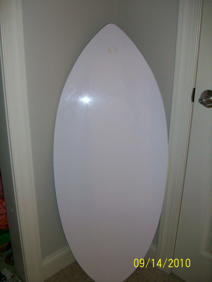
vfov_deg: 54.0
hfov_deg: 41.8
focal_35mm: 34
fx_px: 278
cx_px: 106
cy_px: 141
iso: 160
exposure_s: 1/60
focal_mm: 5.7
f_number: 2.8
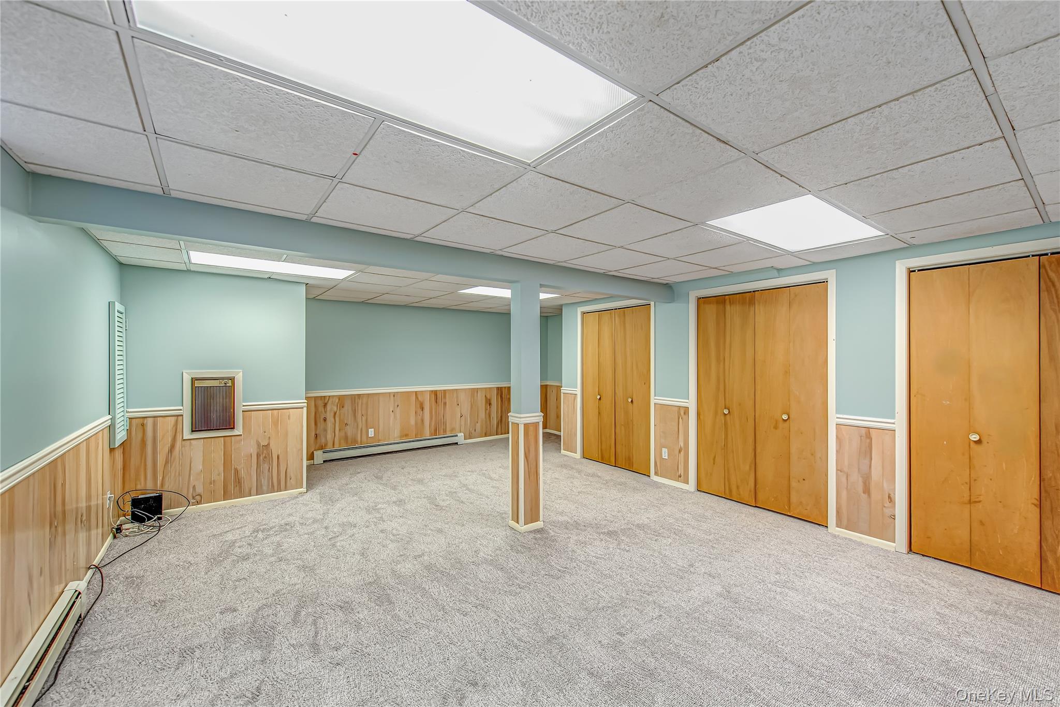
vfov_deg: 81.2
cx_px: 530
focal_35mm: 14
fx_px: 412
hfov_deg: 104.2
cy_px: 354
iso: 400
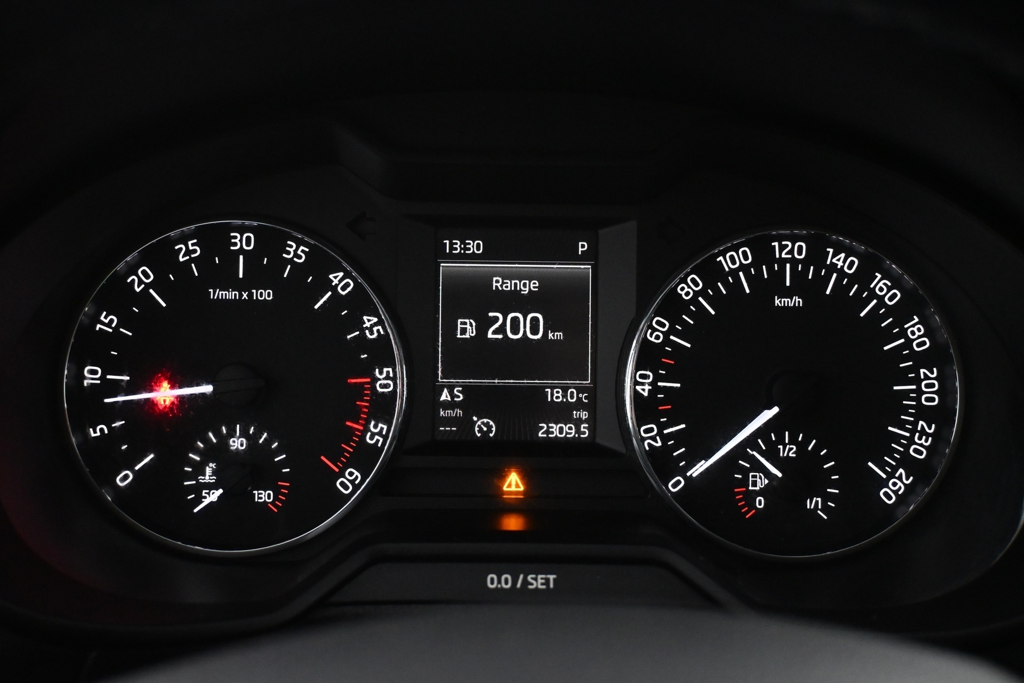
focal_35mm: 42
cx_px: 512
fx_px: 1195
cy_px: 342
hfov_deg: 46.4
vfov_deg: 31.9
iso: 5000
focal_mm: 28
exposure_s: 1/50
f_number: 4.5
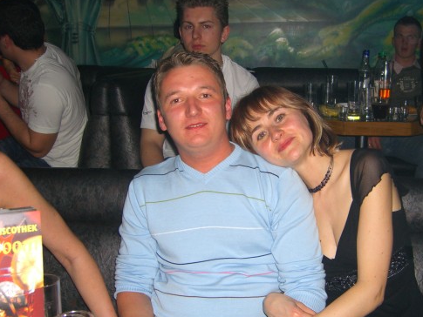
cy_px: 185
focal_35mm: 47
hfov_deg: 40.2
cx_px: 254
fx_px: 574
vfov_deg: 30.8
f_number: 2.8
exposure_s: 1/60
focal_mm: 7.9
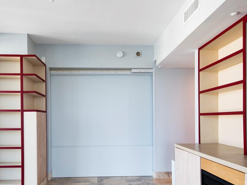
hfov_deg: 65.1
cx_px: 106
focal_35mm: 27
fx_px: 193
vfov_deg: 50.4
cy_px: 123
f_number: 9
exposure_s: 1/13
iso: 100
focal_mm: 14
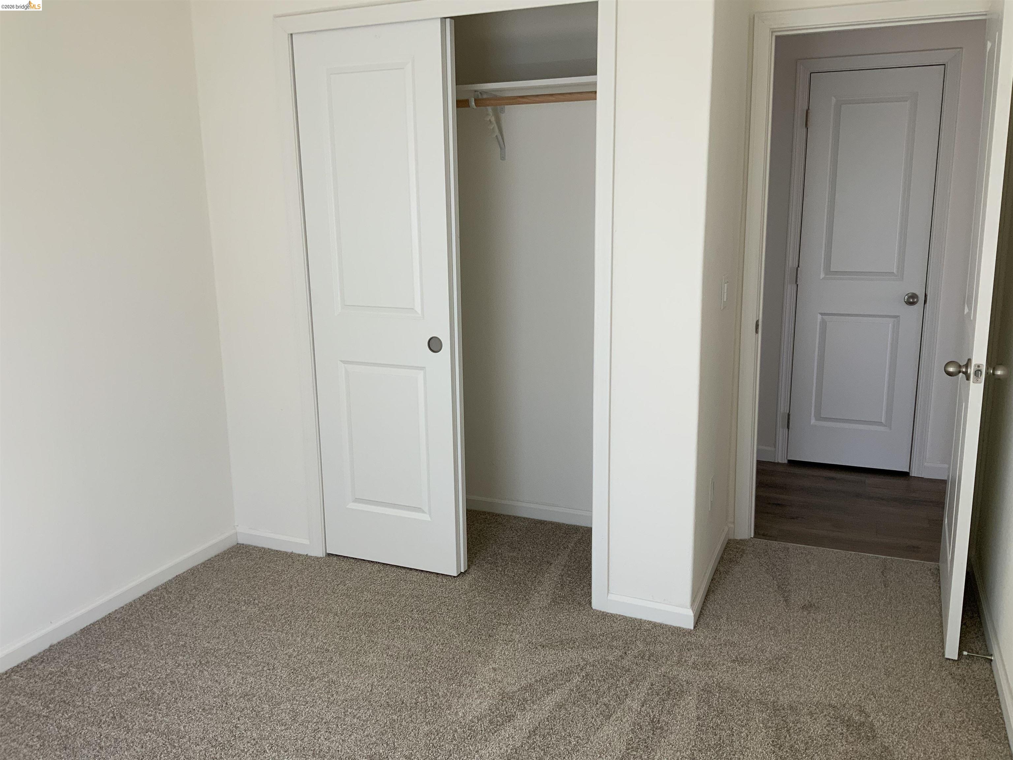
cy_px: 380
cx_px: 506
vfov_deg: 48.2
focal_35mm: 29
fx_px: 849
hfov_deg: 61.7
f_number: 1.8
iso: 32
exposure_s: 1/60
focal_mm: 3
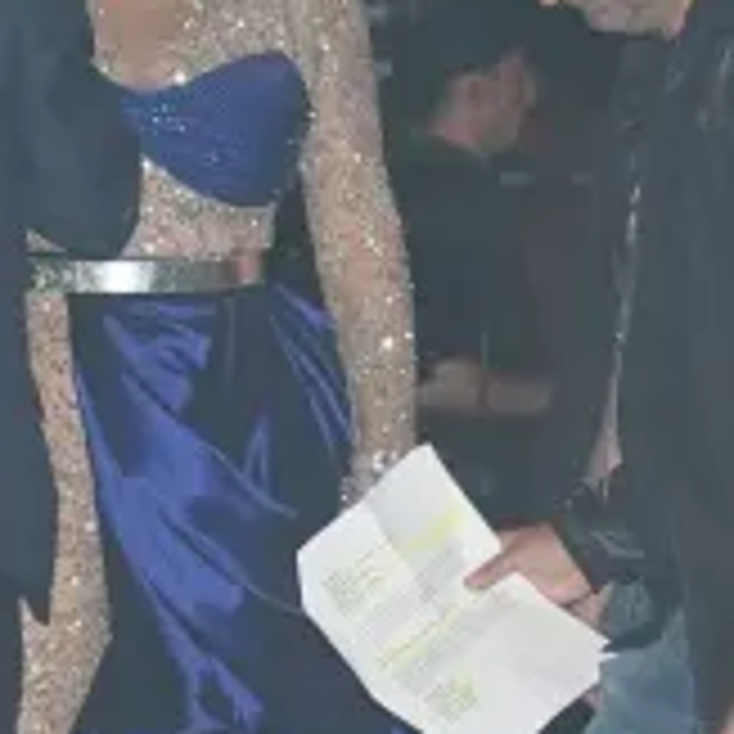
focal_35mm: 622
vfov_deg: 2.8
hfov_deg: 2.8
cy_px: 178
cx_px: 212
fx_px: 14922
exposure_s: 1/250
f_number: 4.5
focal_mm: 105
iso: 3200
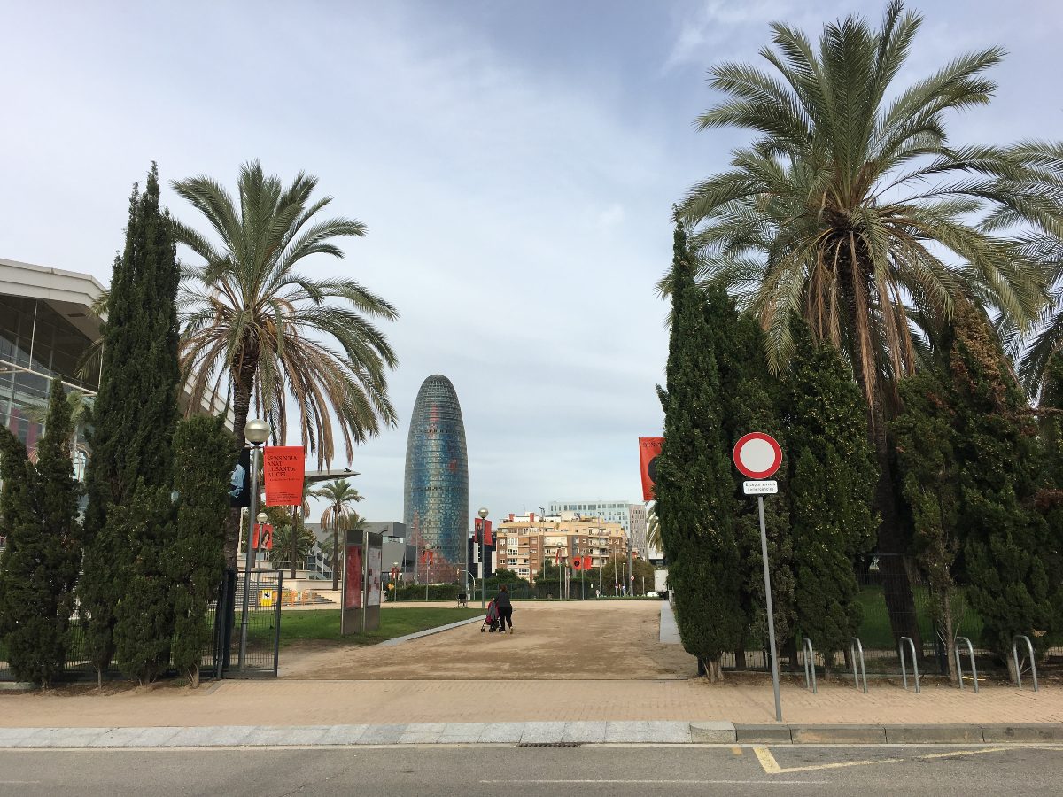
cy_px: 398
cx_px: 532
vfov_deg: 48.2
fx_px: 891
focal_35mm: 29
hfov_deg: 61.7
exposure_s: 1/1374
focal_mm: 4.15
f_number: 2.2
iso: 25
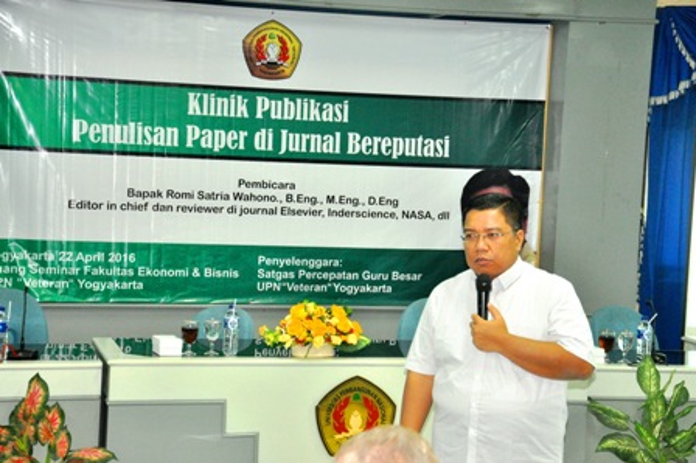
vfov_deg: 17.5
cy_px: 232
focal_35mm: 78
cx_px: 348
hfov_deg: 26.0
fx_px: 1507
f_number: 5
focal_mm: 52
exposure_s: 1/60
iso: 1600
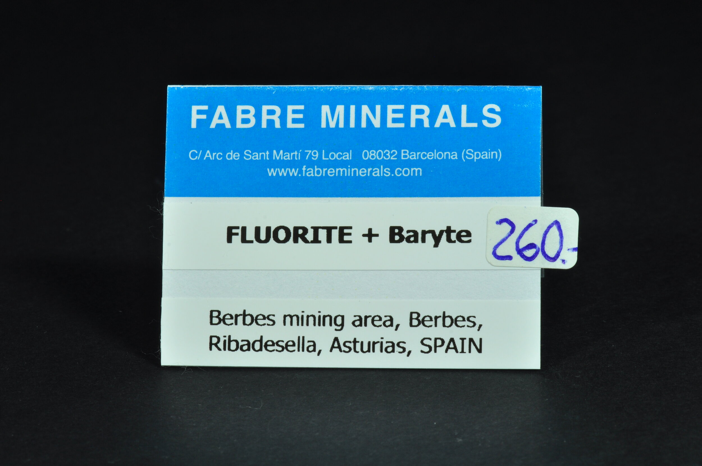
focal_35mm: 90
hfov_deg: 22.6
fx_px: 1753
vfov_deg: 15.1
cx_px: 351
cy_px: 233
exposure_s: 1/2.5
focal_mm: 60
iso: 250
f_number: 25
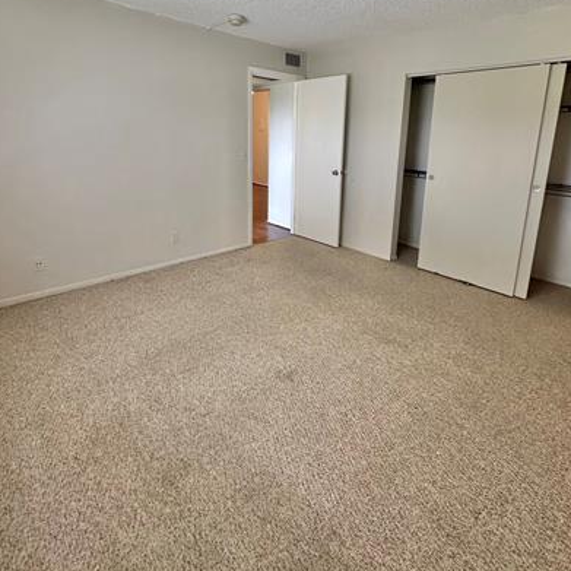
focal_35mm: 19
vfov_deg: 76.0
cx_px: 295
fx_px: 355
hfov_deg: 77.7
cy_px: 206
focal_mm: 2.22
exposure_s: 1/60
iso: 250
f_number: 2.2
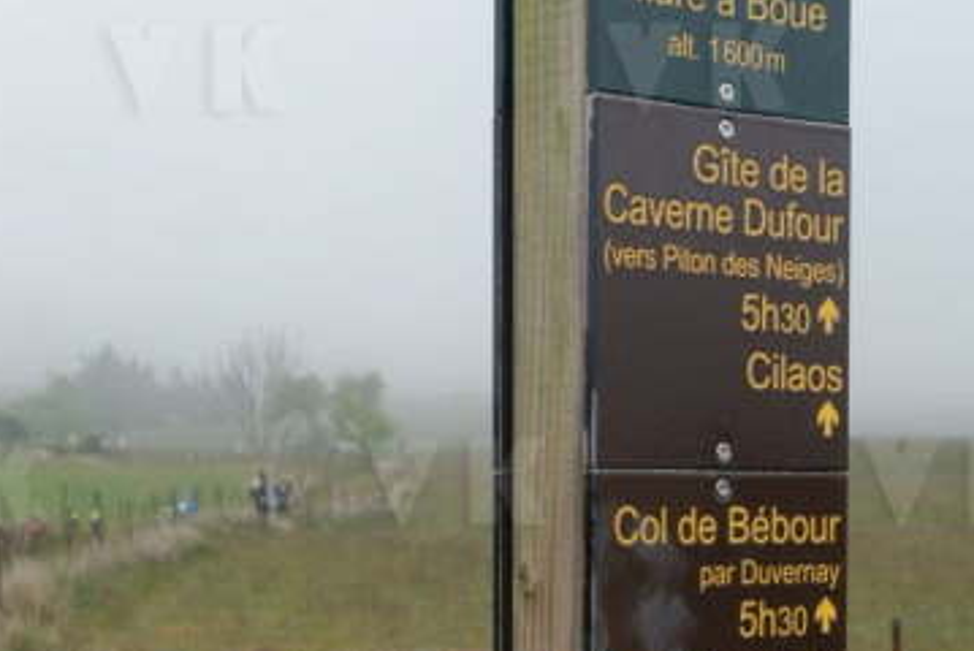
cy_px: 564
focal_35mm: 80
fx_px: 2166
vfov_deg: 16.9
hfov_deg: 24.9
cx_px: 198
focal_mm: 24
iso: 200
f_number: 8
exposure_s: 1/320
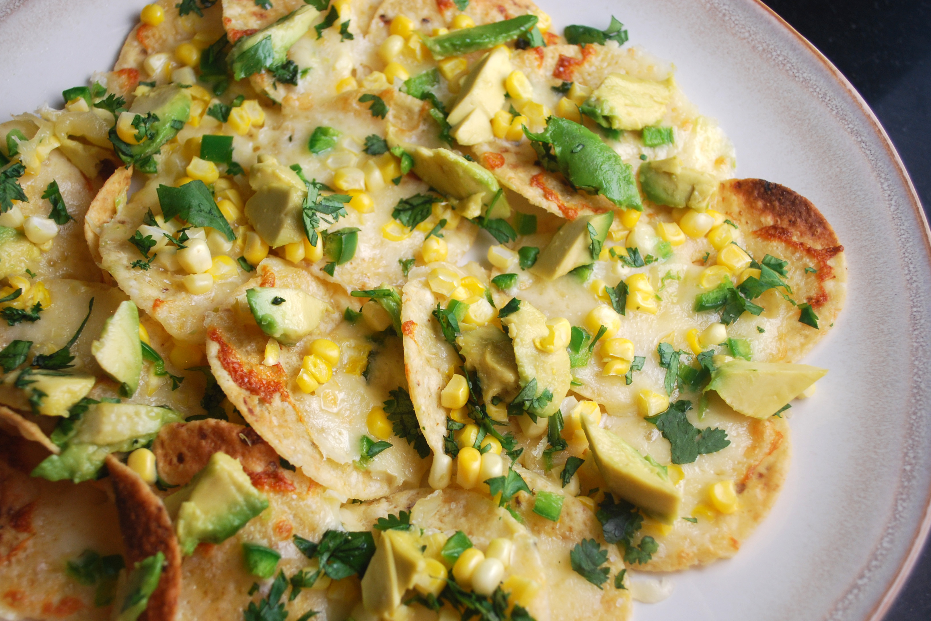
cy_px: 357
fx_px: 1112
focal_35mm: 43
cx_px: 426
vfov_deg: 31.1
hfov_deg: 45.4
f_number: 4.5
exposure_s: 1/80
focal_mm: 24
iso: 200
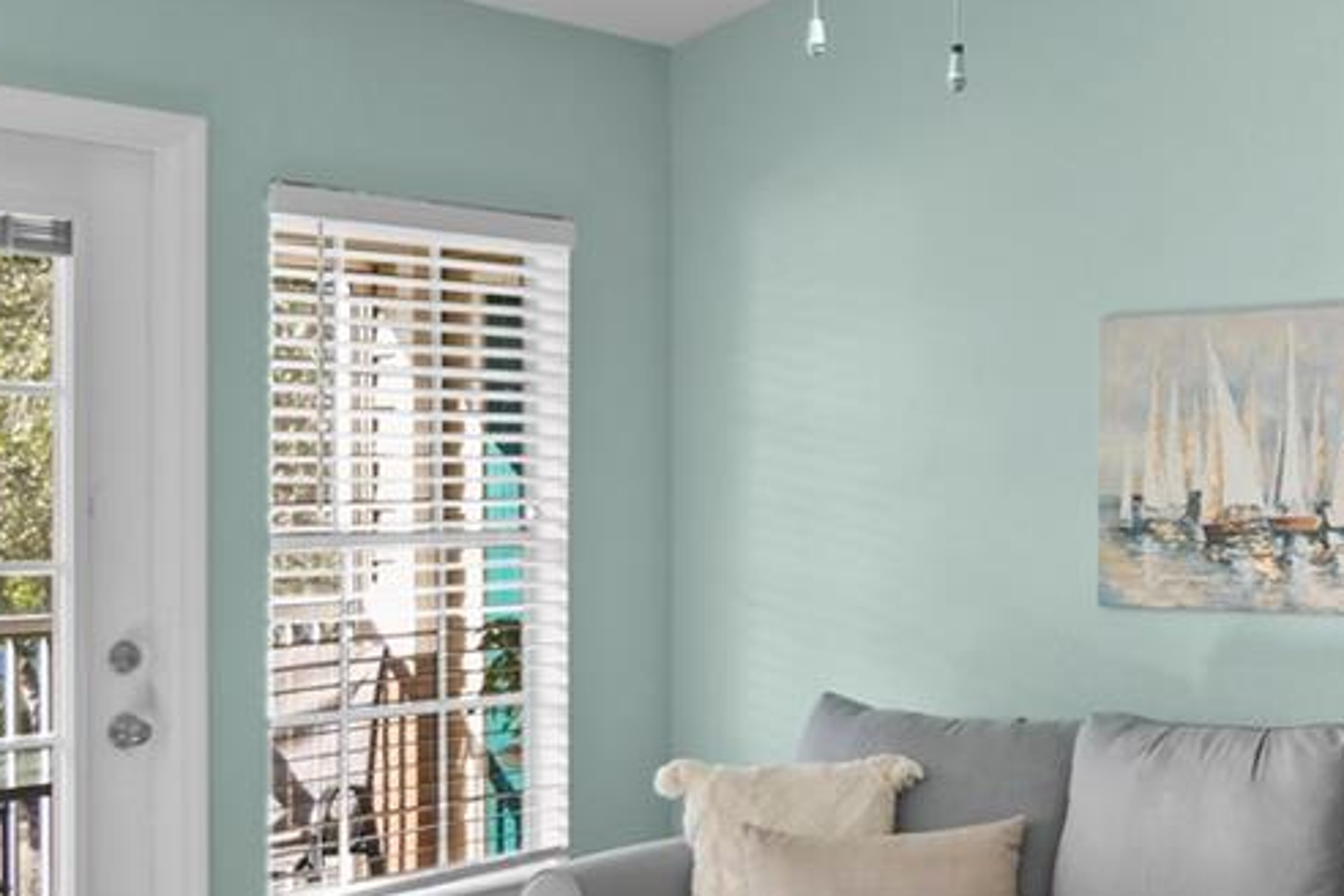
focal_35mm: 52
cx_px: 1098
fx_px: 1941
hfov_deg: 36.7
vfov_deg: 26.0
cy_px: 489
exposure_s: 1/15
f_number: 2.8
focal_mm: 11
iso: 100
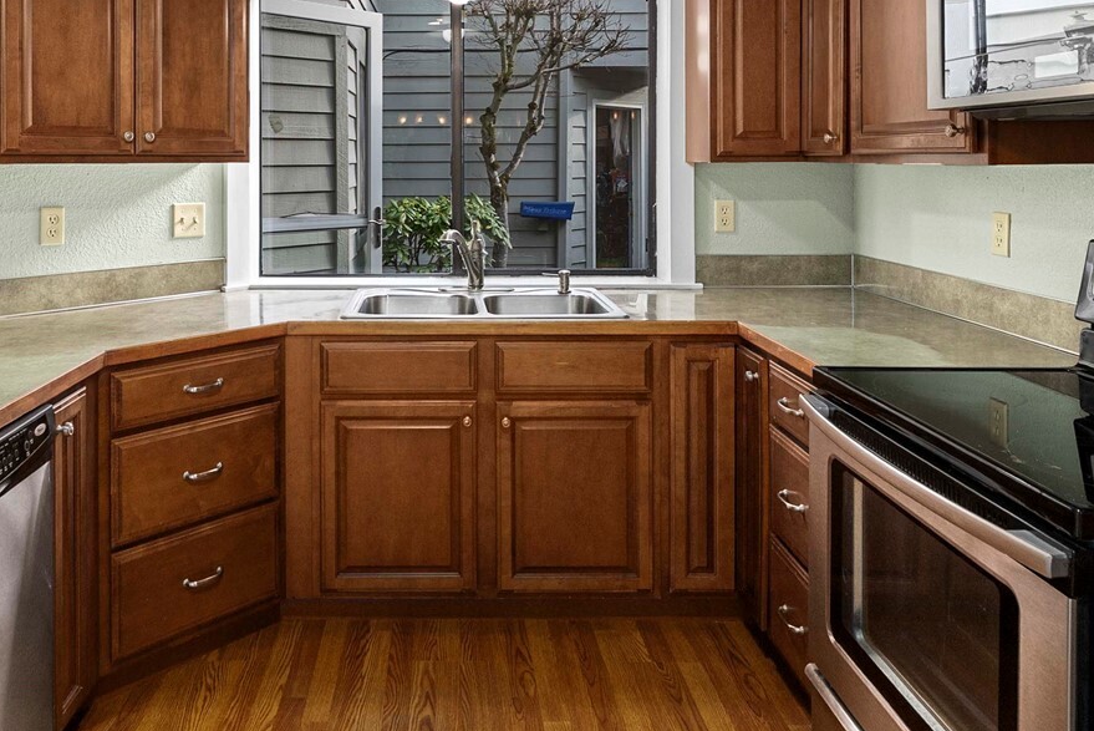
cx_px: 436
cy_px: 204
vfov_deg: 46.6
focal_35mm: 27
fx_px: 821
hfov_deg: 66.7
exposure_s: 1/13
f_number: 7.1
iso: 1000
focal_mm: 14
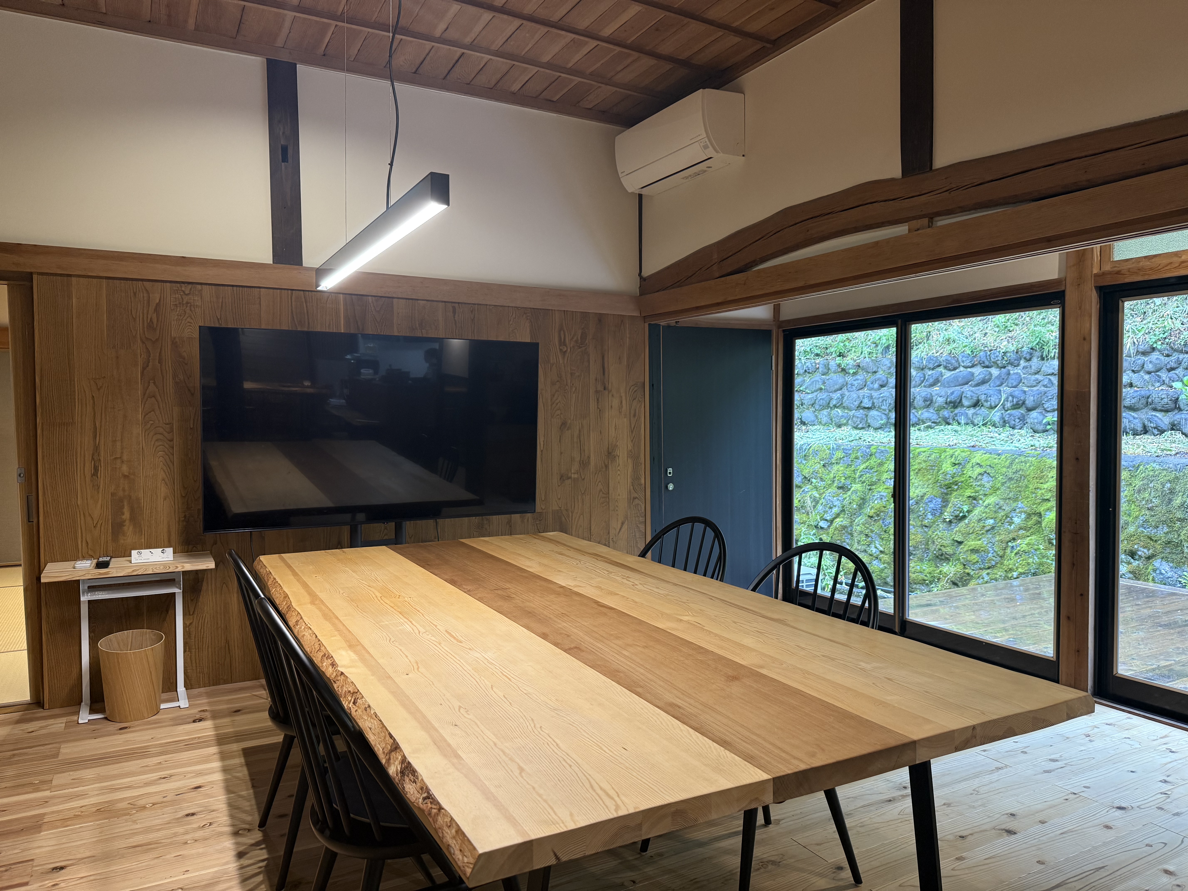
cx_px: 594
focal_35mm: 24
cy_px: 446
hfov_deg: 71.6
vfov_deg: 56.8
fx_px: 824
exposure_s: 1/60
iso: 200
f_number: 1.78
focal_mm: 6.76
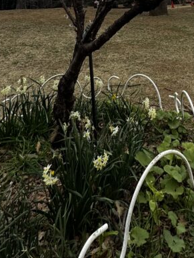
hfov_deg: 37.6
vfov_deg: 35.8
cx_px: 150
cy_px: -69
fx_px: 276
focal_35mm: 37
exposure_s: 1/669
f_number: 2.2
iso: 40
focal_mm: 2.22
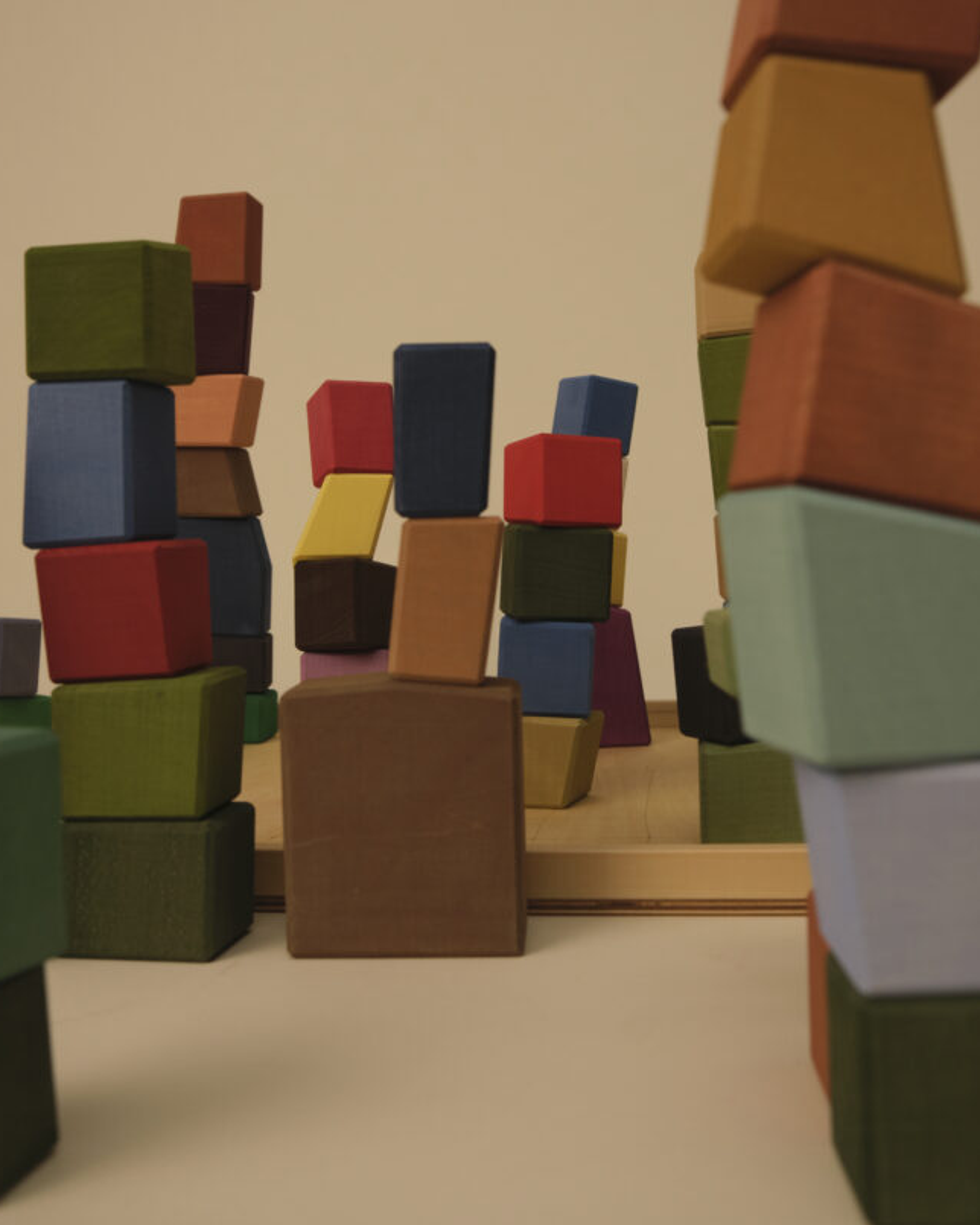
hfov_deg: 37.3
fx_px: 1450
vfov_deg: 45.5
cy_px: 488
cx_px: 488
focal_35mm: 40
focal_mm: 23
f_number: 6.4
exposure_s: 1/250
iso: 800
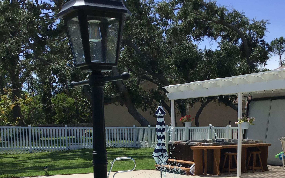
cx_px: 184
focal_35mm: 59
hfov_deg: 34.3
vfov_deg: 21.1
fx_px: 458
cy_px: 186
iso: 25
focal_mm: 3.3
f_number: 2.4
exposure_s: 1/2203
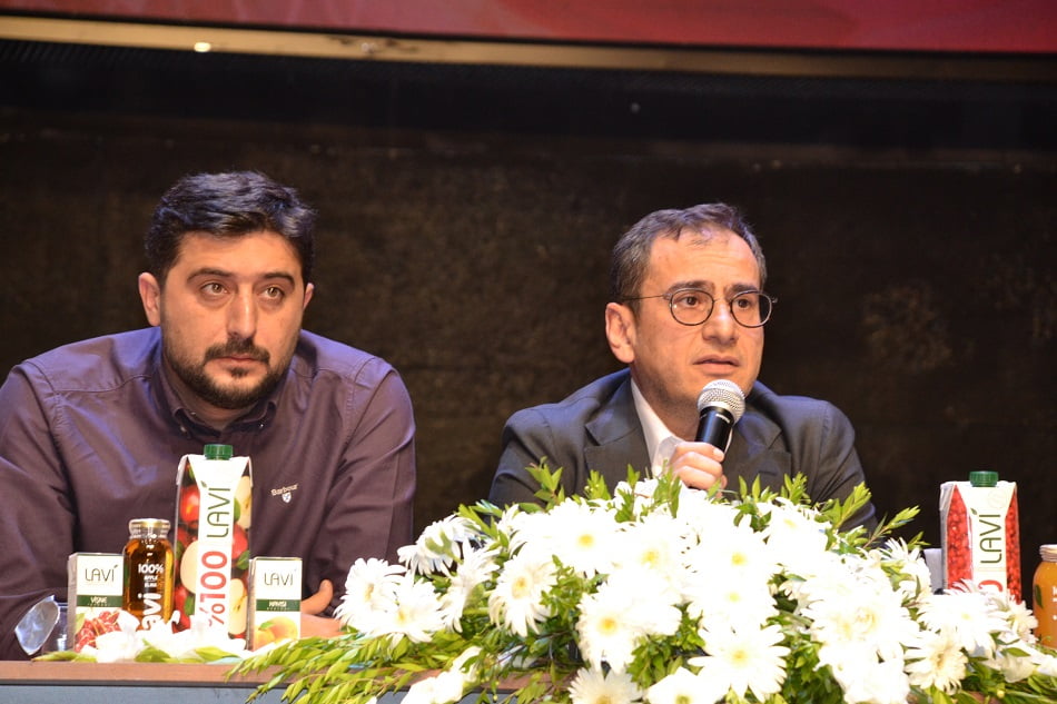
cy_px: 352
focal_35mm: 202
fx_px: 5944
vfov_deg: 6.8
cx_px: 528
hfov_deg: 10.2
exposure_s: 1/60
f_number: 5.6
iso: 1100
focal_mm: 135
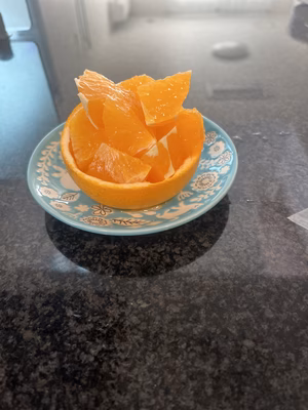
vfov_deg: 67.3
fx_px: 308
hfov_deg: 53.1
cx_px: 154
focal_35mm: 26
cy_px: 205
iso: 64
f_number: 1.6
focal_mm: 5.1
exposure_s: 1/50
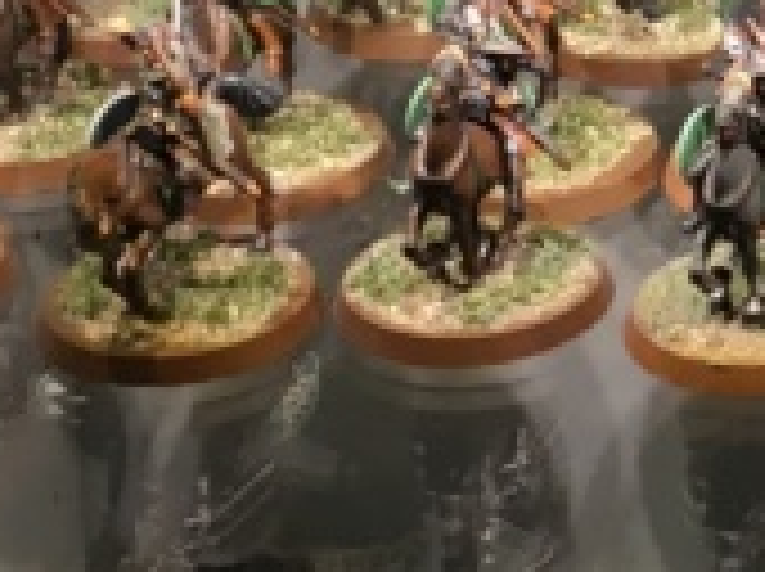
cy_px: -482
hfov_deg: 10.6
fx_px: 3862
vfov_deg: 8.1
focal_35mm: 175
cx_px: 1418
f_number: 2.2
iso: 64
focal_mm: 4.15
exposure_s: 1/33
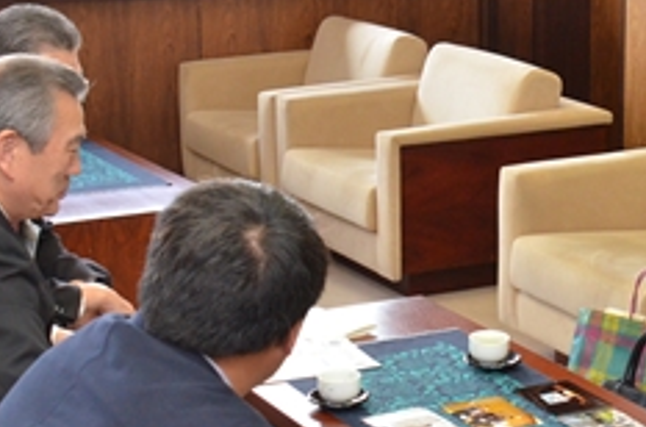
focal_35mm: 103
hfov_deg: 19.6
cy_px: 245
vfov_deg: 13.2
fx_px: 1843
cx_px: 541
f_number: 7.1
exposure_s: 1/200
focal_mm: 32
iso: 2800
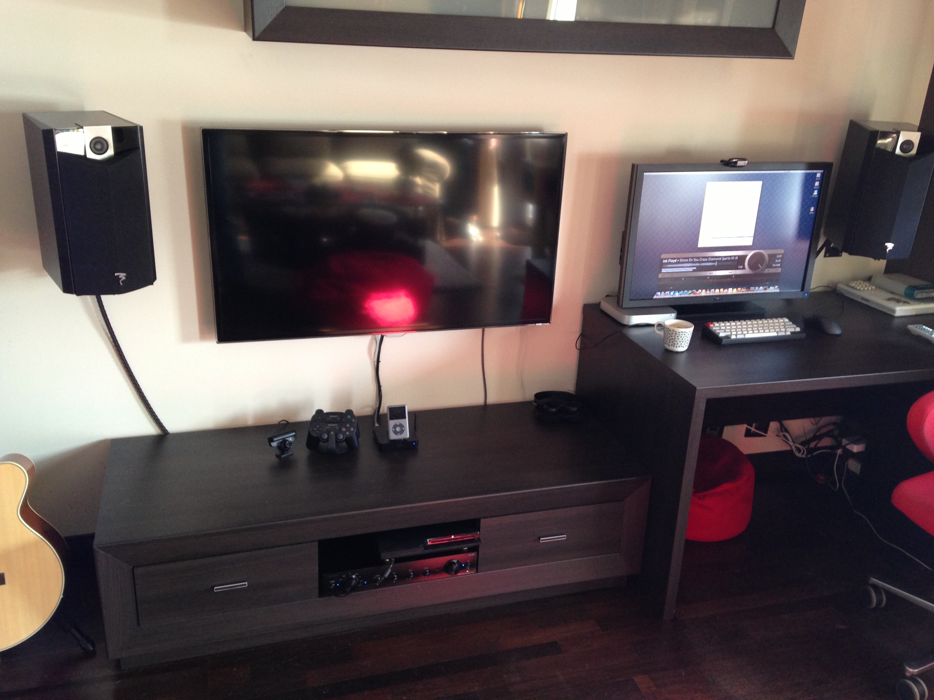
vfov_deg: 42.9
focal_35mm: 33
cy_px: 350
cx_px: 467
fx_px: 890
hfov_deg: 55.4
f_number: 2.4
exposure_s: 1/20
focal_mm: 4.13
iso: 125
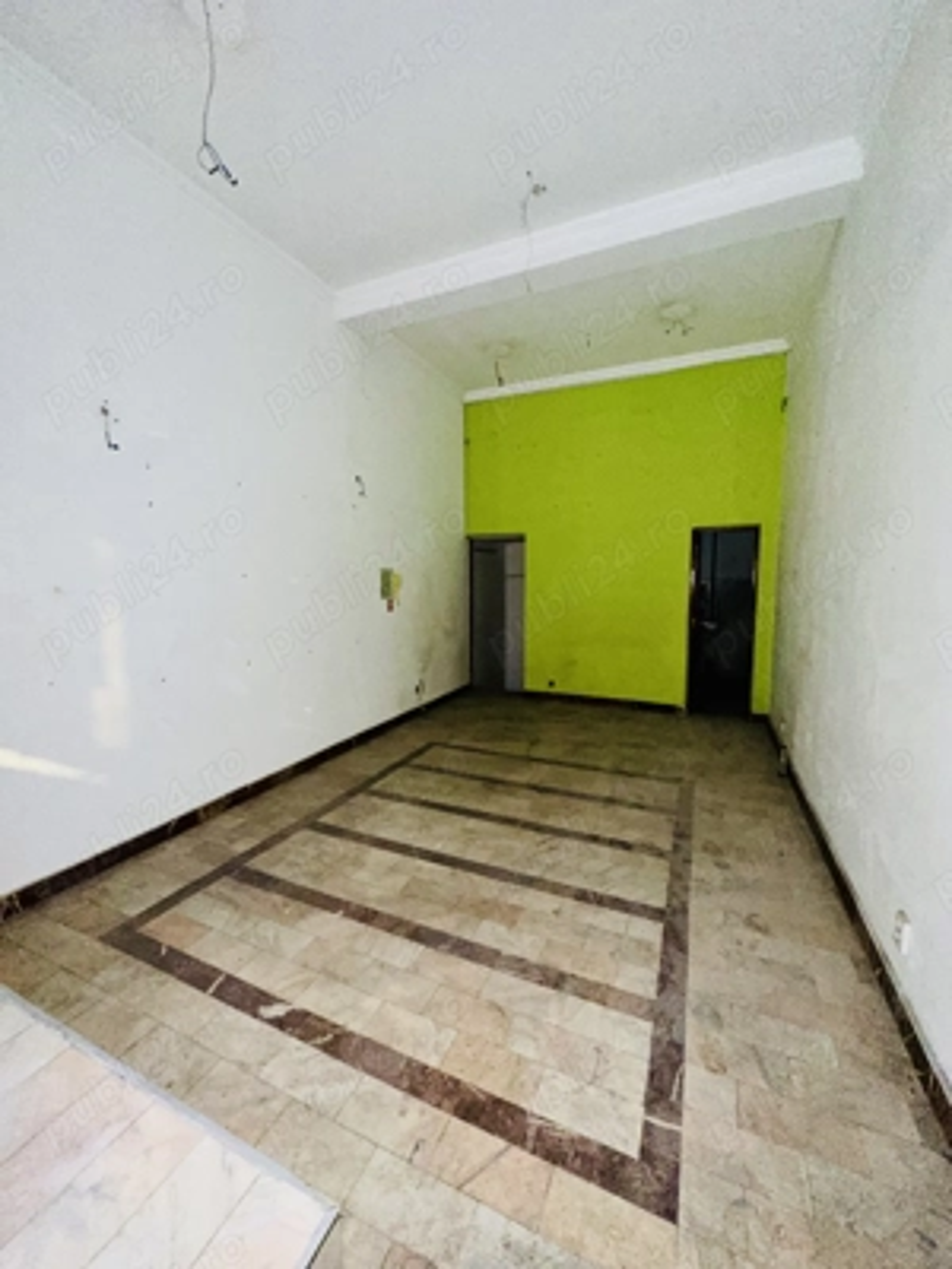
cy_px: 634
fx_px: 513
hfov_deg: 85.7
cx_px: 476
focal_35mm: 14
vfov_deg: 102.1
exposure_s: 1/16
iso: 640
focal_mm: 2.22
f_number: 2.2
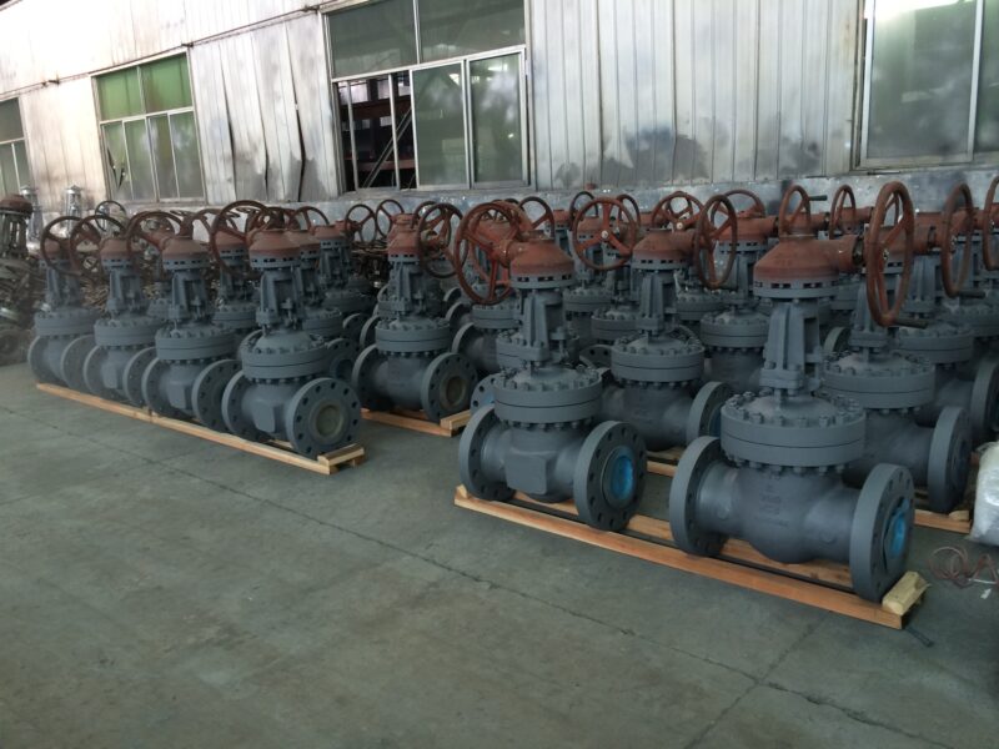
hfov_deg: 60.0
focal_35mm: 30
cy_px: 374
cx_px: 500
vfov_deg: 46.8
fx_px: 866
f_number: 2.2
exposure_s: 1/40
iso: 50
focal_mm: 4.12
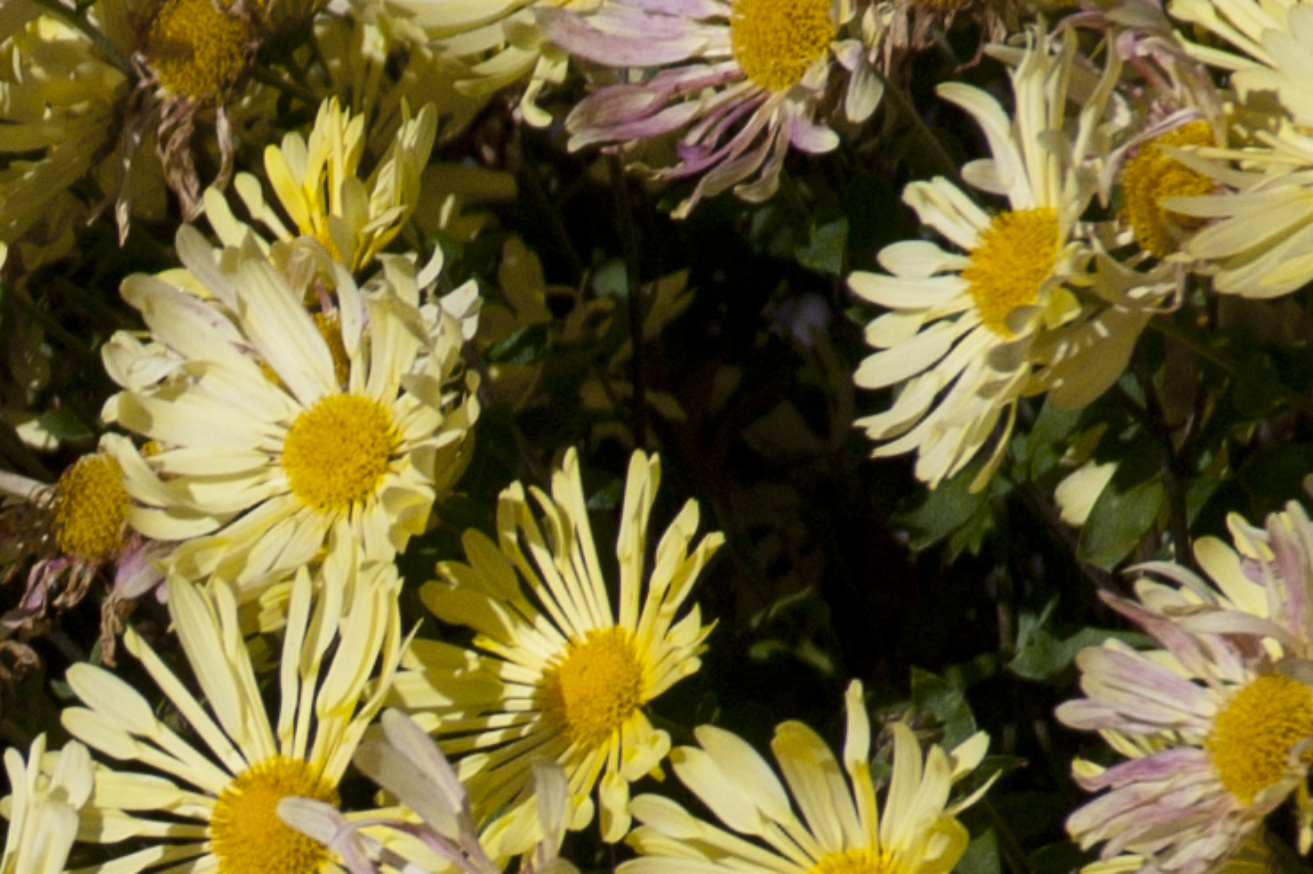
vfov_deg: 2.1
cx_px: -810
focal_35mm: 642
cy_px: 1107
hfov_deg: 3.2
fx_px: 23400
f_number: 7.1
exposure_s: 1/2000
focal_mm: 105
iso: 200
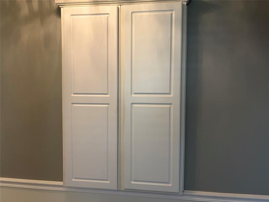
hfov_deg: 67.3
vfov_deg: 53.1
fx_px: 202
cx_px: 134
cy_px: 101
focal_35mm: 26
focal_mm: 5.96
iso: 80
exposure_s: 1/60
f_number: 1.6
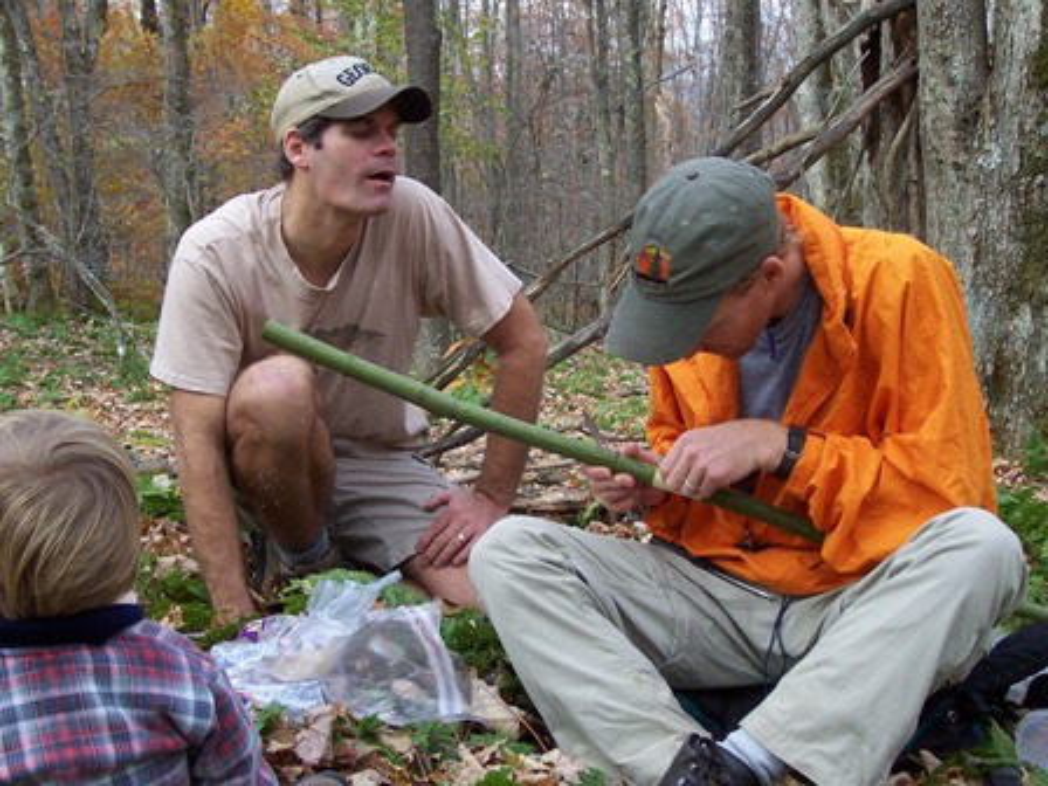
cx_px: 524
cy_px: 393
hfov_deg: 33.8
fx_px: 1726
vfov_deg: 25.7
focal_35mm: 57
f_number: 3.4
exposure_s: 1/180
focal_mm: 8.6
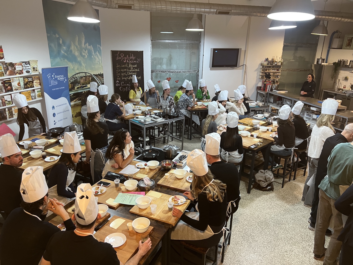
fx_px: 265
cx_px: 176
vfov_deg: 53.1
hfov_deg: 67.3
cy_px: 132
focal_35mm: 26
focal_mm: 5.7
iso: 200
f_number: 1.5
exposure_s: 1/50
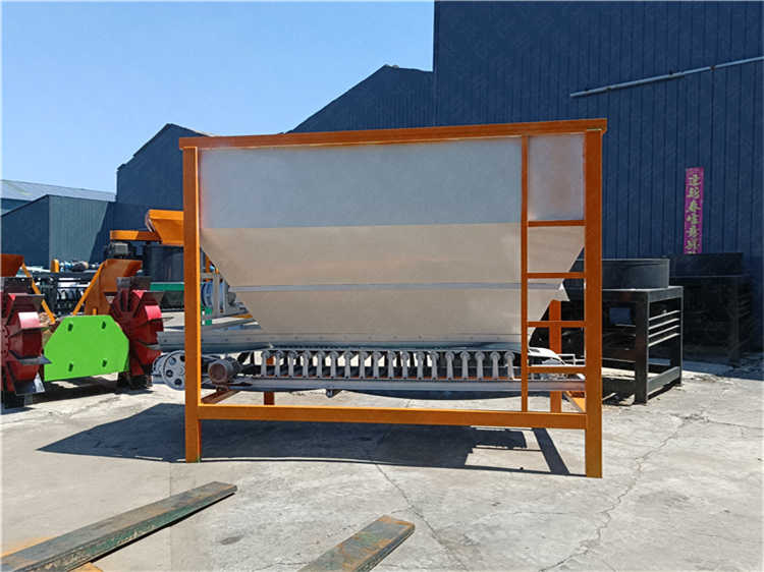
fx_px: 596
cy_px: 286
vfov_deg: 51.3
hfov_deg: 65.3
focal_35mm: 27
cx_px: 382
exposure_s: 1/459
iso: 100
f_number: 1.9
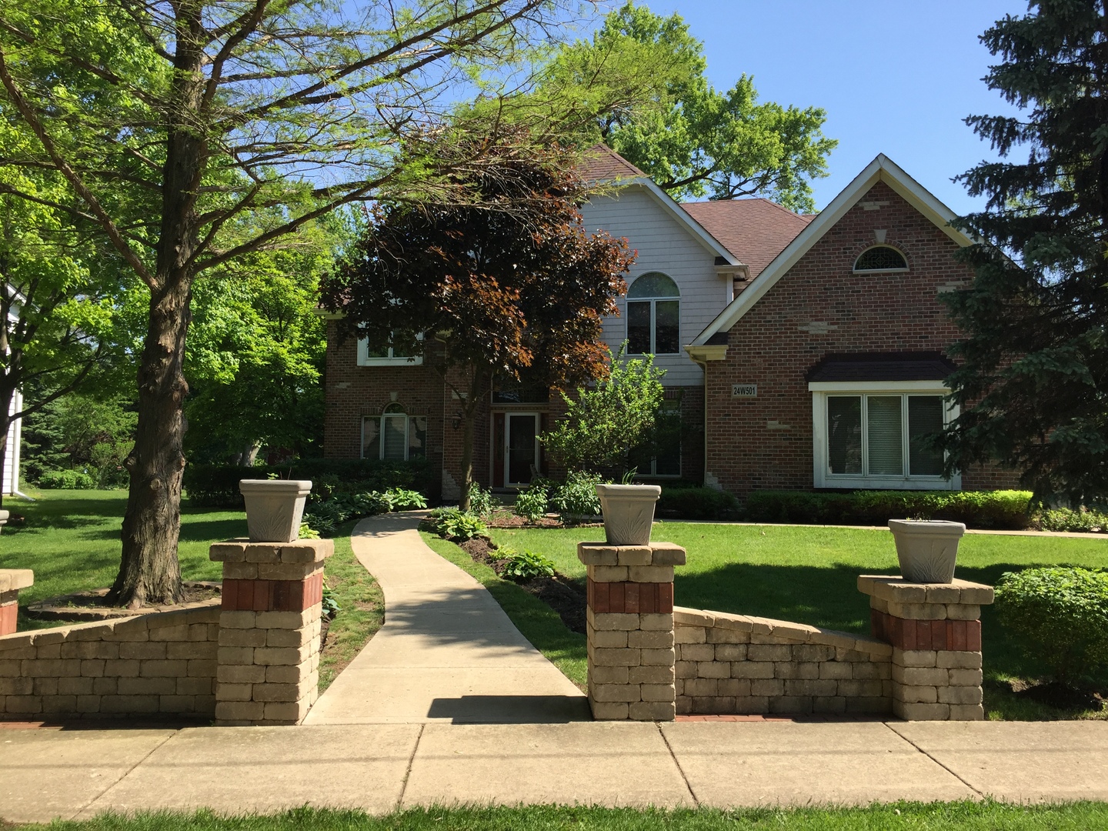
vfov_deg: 48.2
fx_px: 928
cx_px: 554
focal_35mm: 29
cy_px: 416
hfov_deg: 61.7
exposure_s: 1/989
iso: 32
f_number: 2.2
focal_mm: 4.15
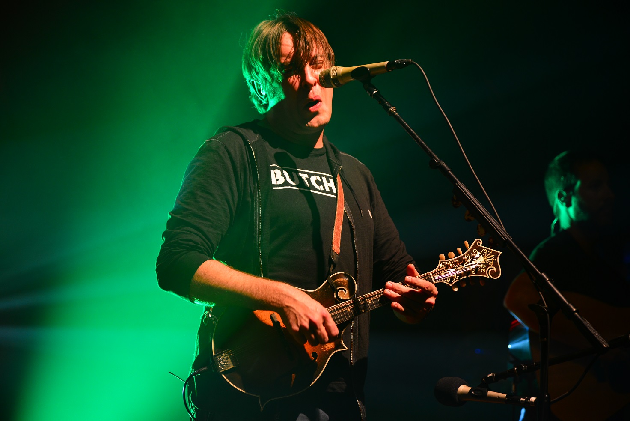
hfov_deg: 17.1
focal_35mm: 120
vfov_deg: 11.4
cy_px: 210
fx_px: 2101
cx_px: 315
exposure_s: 1/125
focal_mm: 120
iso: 720
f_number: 4
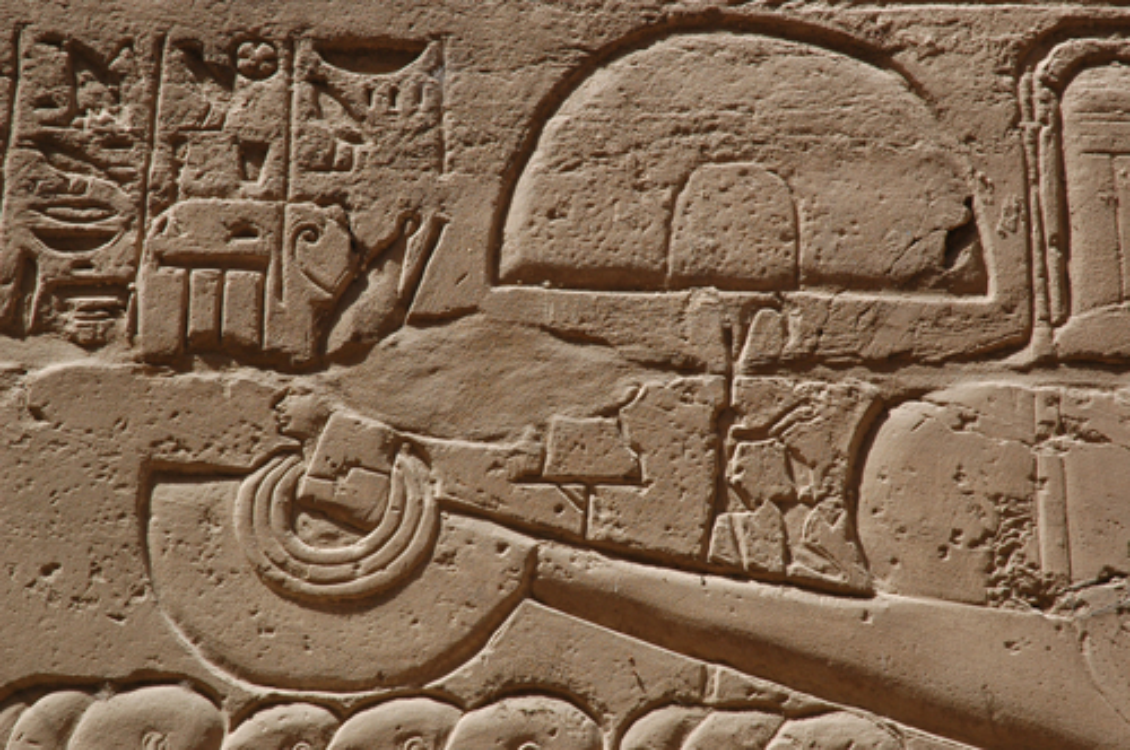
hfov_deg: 19.5
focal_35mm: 105
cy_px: 375
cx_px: 565
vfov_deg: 13.0
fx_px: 3292
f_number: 10
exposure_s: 1/400
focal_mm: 70
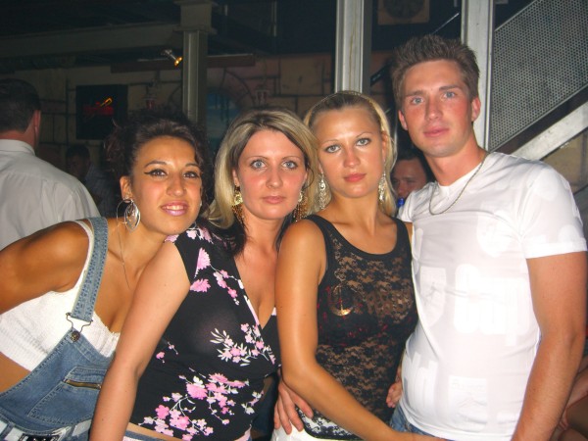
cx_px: 294
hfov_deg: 49.0
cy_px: 220
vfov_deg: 37.7
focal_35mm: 38
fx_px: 645
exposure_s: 1/60
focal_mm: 7.9
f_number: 2.8
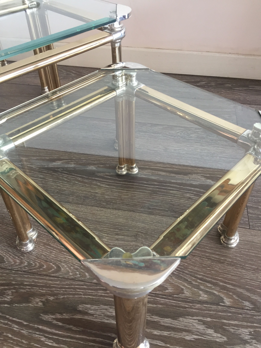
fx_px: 292
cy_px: 174
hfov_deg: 48.2
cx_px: 130
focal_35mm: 29
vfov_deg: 61.7
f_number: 2.2
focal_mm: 4.15
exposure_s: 1/33
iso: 100
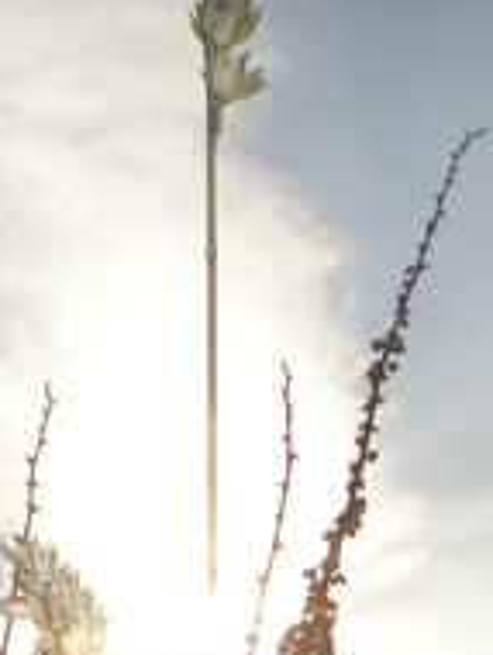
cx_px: 193
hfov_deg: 16.4
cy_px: 765
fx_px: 1705
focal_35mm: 90
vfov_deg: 20.5
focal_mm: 6.3
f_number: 4.6
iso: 64
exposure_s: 1/1000
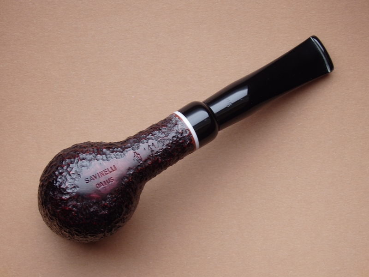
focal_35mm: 60
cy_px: 138
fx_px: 640
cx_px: 184
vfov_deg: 24.4
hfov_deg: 32.2
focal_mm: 10.8
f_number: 4.2
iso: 125
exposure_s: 1/25
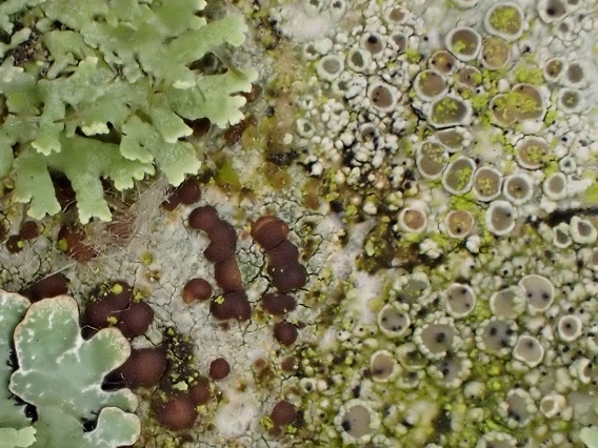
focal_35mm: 88
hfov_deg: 22.1
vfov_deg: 16.6
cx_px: 152
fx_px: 1520
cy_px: 365
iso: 800
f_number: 4.5
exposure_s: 1/80
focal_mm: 9.01
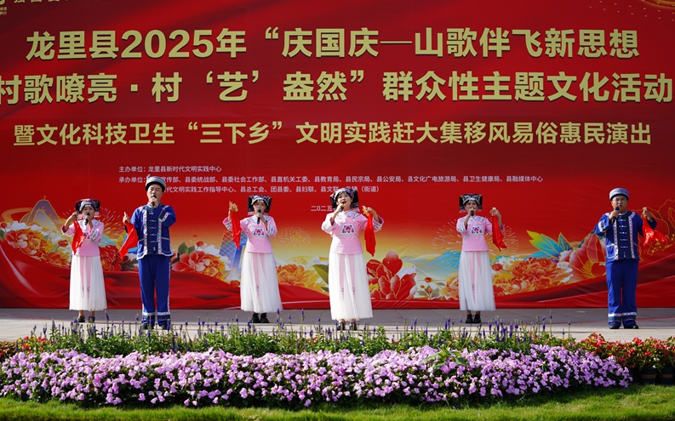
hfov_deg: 28.6
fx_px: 1324
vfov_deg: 18.1
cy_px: 200
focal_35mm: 72
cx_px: 336
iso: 200
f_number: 2.8
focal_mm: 70
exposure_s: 1/2000
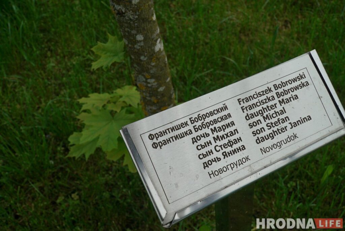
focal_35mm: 34
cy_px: 116
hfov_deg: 55.8
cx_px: 172
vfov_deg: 38.9
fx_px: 326
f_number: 9
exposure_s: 1/160
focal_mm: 23
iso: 200
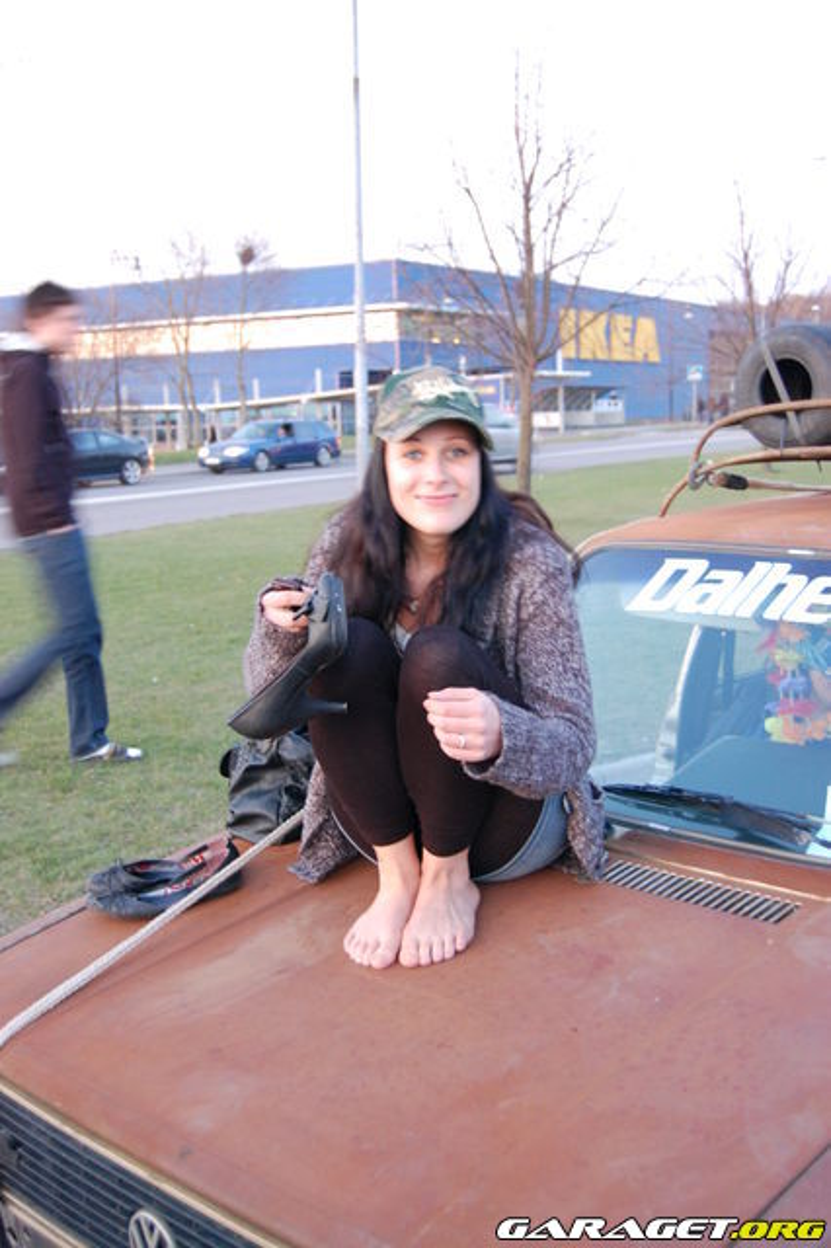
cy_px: 624
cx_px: 416
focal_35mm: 42
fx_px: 1456
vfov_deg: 46.4
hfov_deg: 31.9
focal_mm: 28
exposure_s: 1/13
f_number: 4.2
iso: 800
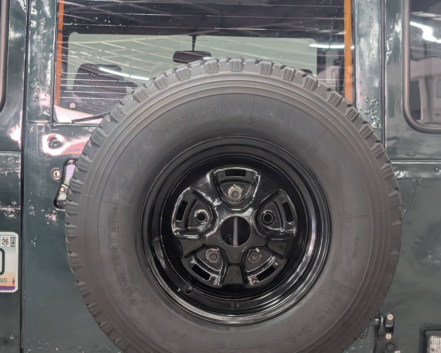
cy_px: 231
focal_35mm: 64
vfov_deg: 23.8
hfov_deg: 29.6
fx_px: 835
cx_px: 220
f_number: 1.68
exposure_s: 1/60
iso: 239
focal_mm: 6.9
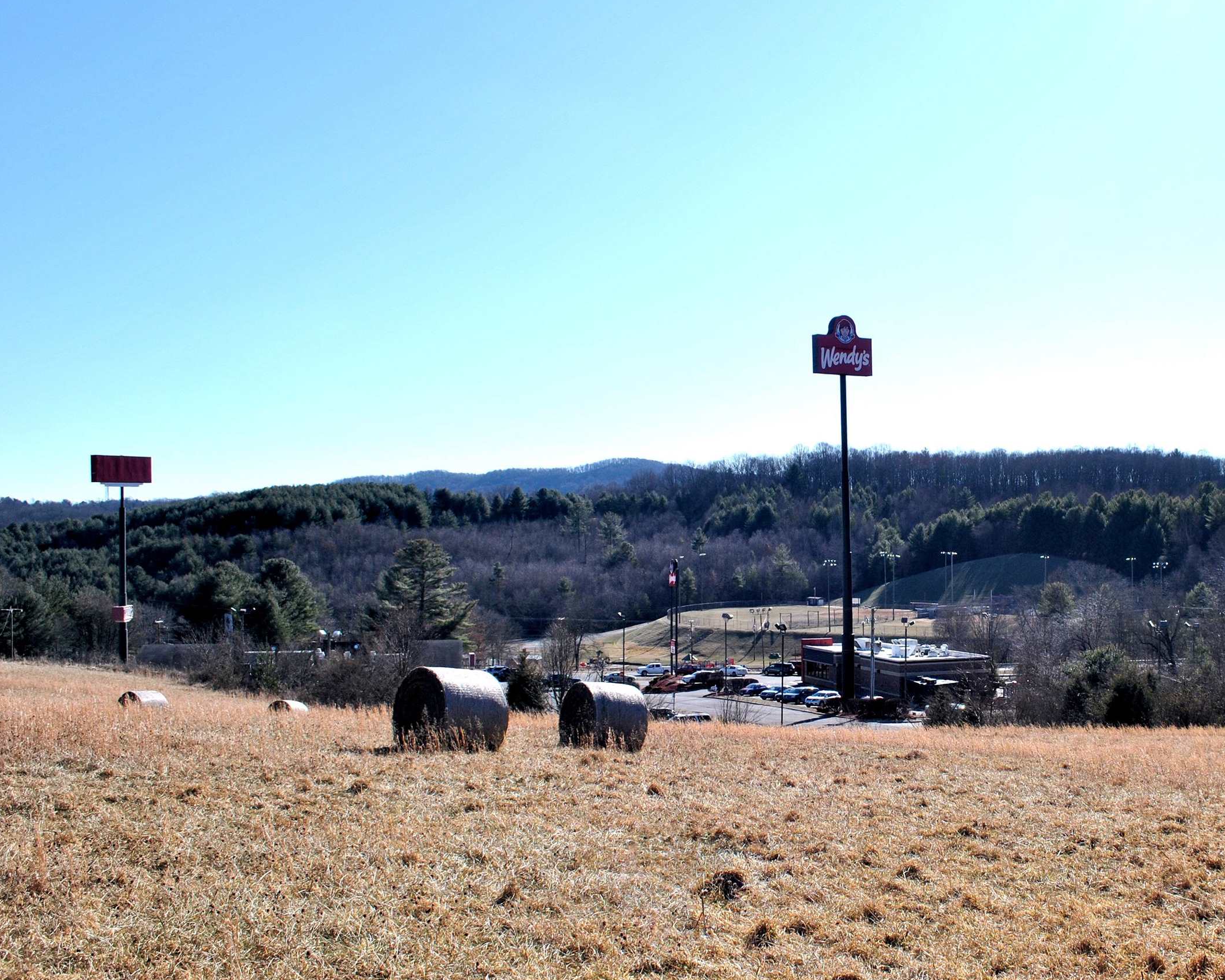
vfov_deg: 40.1
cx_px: 864
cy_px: 509
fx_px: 1342
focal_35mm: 37
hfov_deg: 47.8
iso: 100
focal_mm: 18
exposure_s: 1/250
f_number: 8
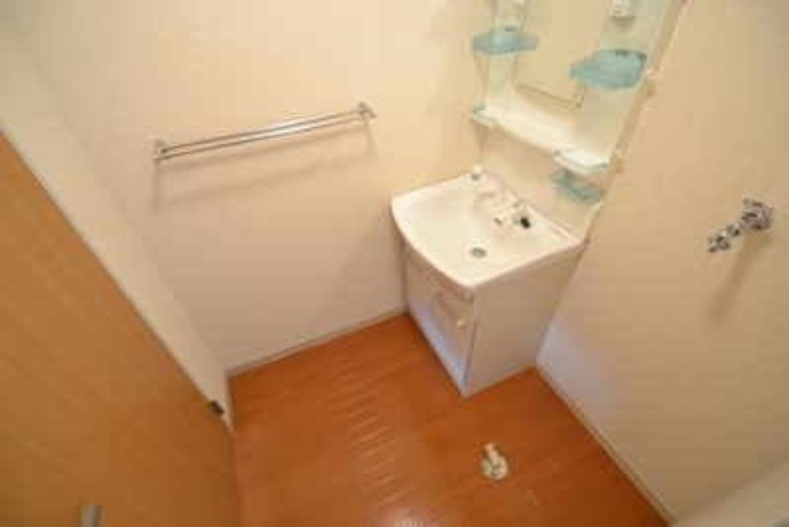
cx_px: 394
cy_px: 264
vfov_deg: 77.4
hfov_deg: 100.4
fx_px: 329
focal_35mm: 15
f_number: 3.5
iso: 100
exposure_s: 1/3
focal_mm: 10
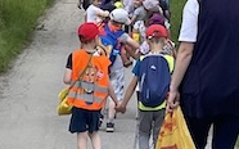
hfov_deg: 8.8
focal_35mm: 237
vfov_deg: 5.5
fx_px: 1543
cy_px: -101
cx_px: 168
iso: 32
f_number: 1.6
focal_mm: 5.1
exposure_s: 1/1098
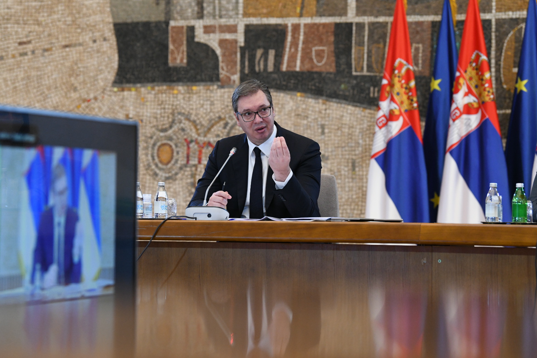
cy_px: 174
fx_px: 1939
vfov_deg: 10.5
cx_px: 264
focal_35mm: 130
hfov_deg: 15.8
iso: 3200
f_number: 4
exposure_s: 1/200
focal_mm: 125
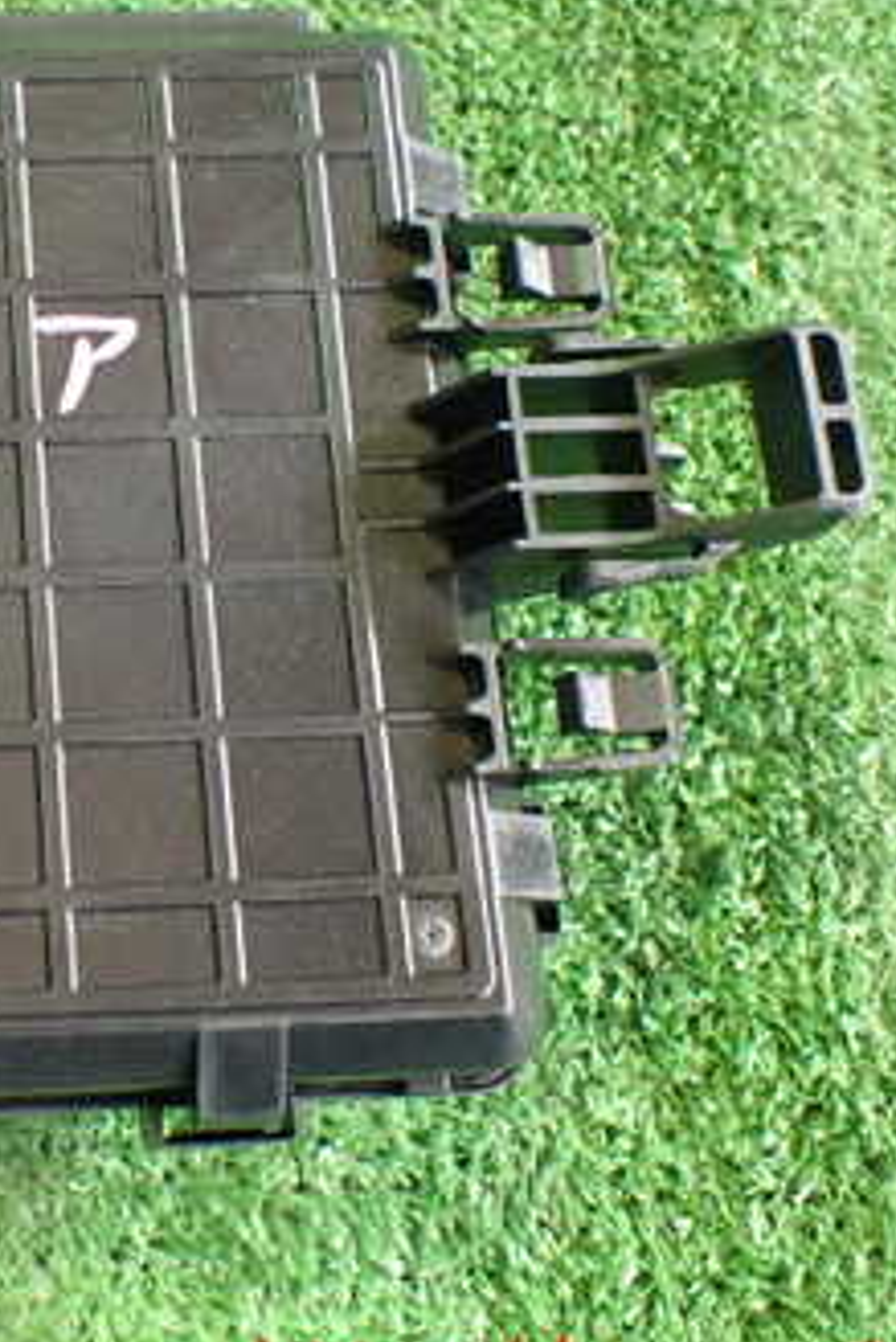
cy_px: 511
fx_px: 2126
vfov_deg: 34.9
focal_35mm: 57
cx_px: -49
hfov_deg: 22.6
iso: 800
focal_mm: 5.4
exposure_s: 1/60
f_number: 2.3
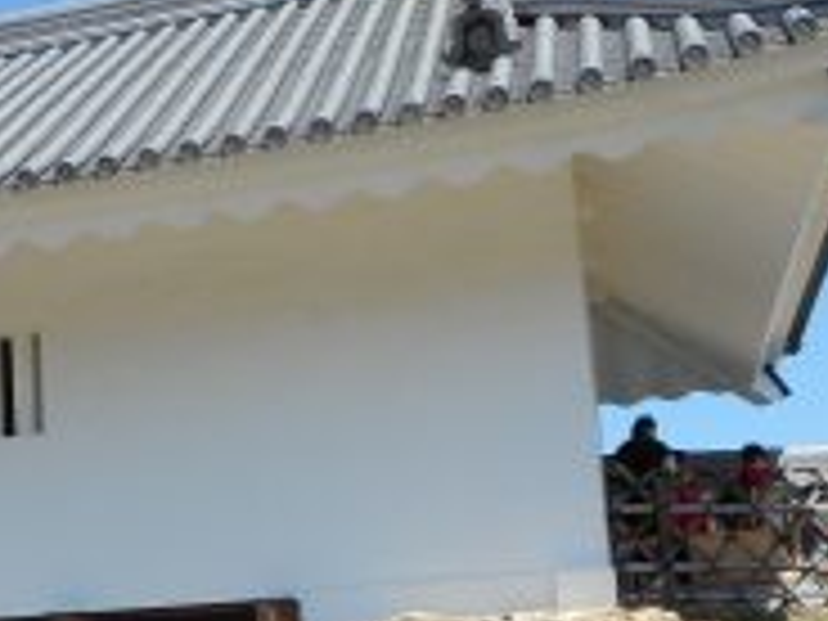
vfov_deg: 21.4
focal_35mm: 68
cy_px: 493
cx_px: -32
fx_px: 1627
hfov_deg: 26.7
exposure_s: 1/640
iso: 80
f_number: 3.7
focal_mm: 4.5
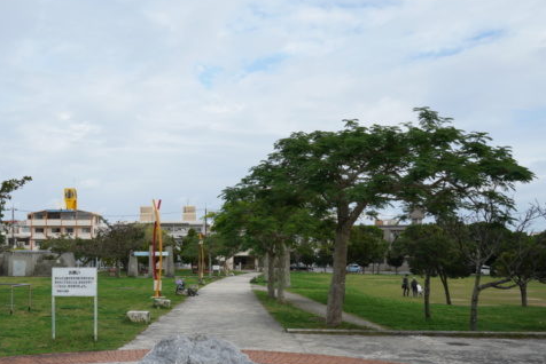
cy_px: 224
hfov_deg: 47.3
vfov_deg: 33.3
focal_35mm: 40
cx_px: 166
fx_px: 607
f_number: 11
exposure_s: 1/125
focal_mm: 28
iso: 160
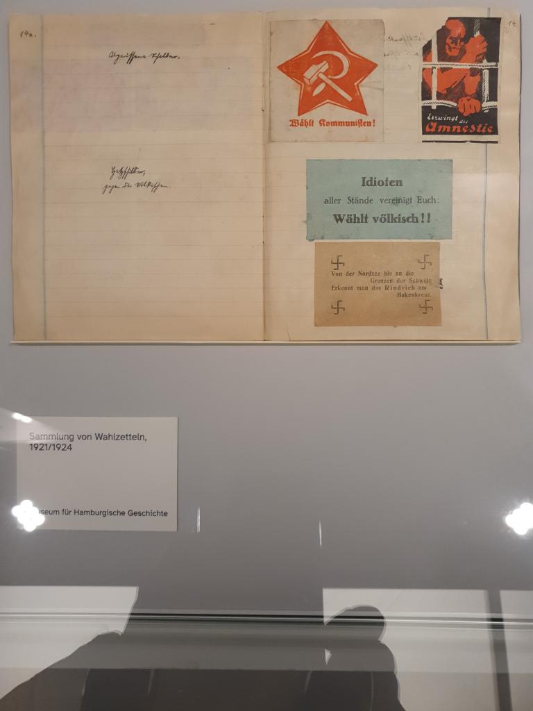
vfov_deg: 67.3
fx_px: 534
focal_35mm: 26
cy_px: 356
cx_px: 266
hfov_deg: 53.1
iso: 133
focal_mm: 4.32
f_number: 1.5
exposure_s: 1/50
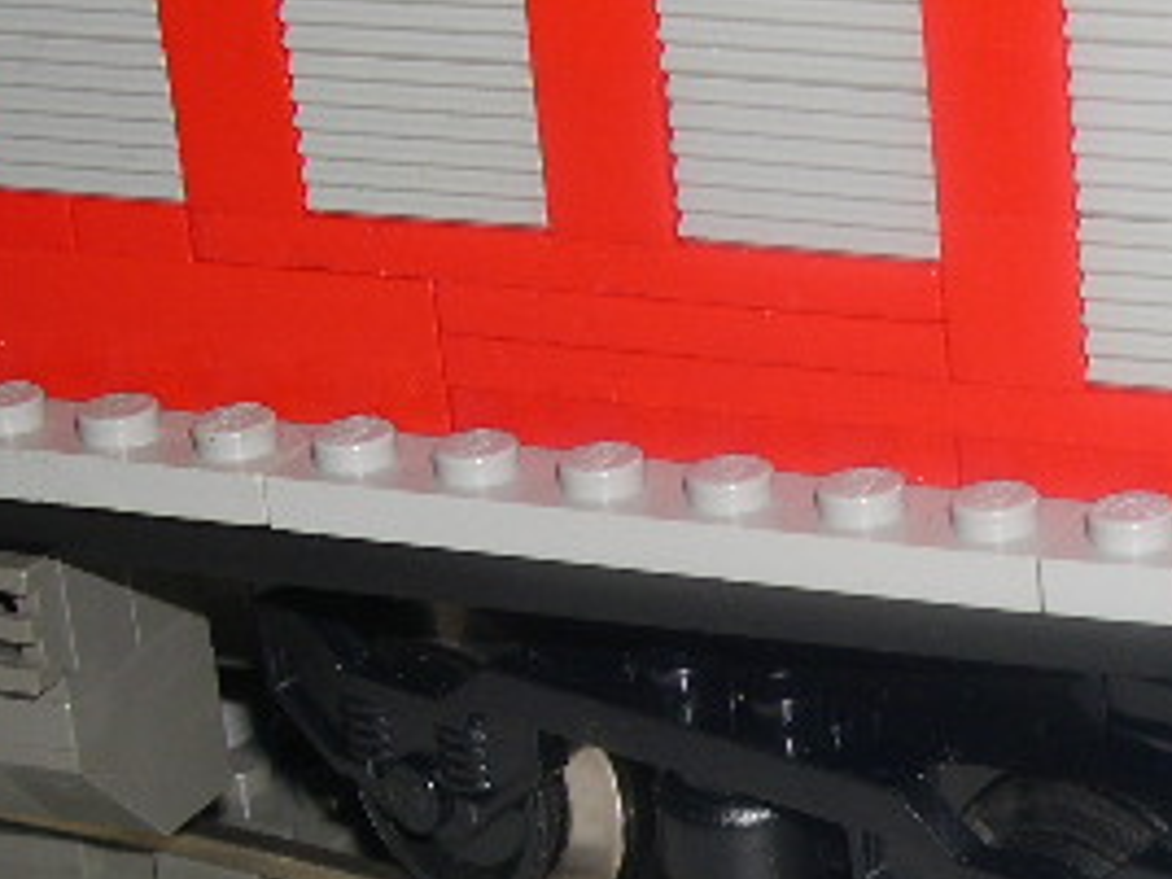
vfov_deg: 10.8
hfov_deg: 14.2
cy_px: 822
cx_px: 1273
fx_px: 4605
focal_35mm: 136
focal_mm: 12.2
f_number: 9.2
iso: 100
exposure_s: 1/60
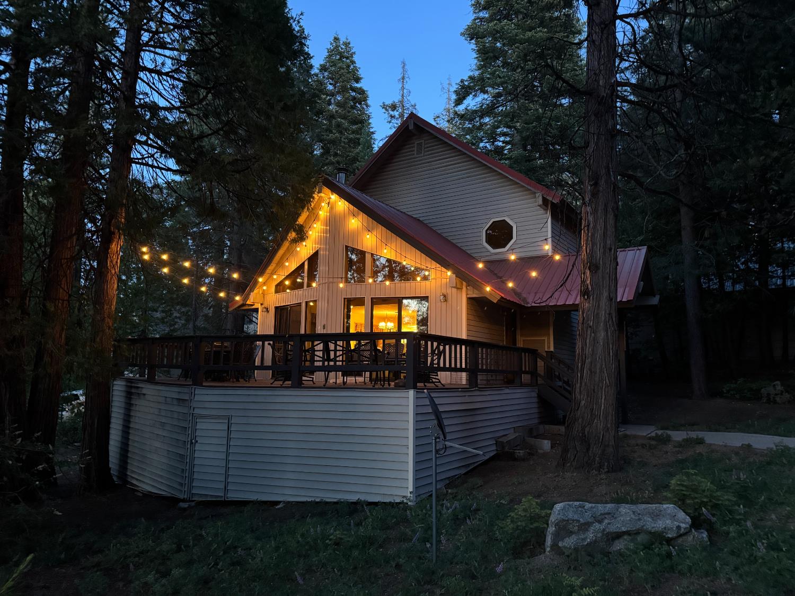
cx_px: 398
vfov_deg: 56.8
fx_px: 551
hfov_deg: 71.6
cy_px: 298
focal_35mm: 24
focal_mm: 6.76
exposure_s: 1/30
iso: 1250
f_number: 1.78
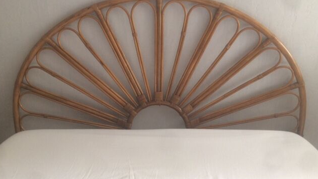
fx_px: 270
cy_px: 94
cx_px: 157
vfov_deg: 36.6
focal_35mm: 32
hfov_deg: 61.0
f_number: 2.2
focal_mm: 4.15
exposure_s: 1/33
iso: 125
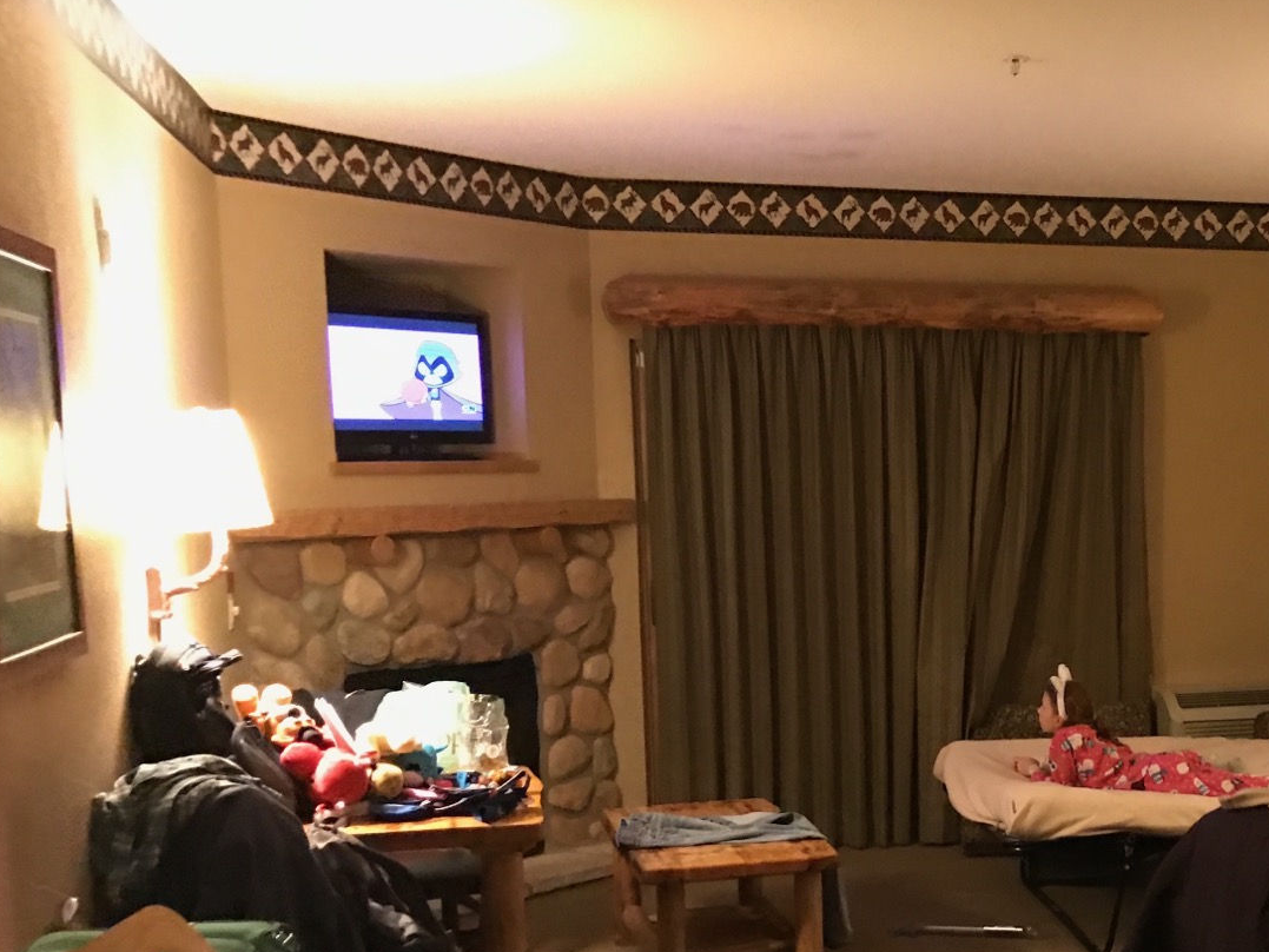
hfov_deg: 34.6
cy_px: 680
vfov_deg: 27.8
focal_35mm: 52
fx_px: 1906
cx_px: 1154
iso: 100
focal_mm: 3.99
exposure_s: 1/4
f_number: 1.8
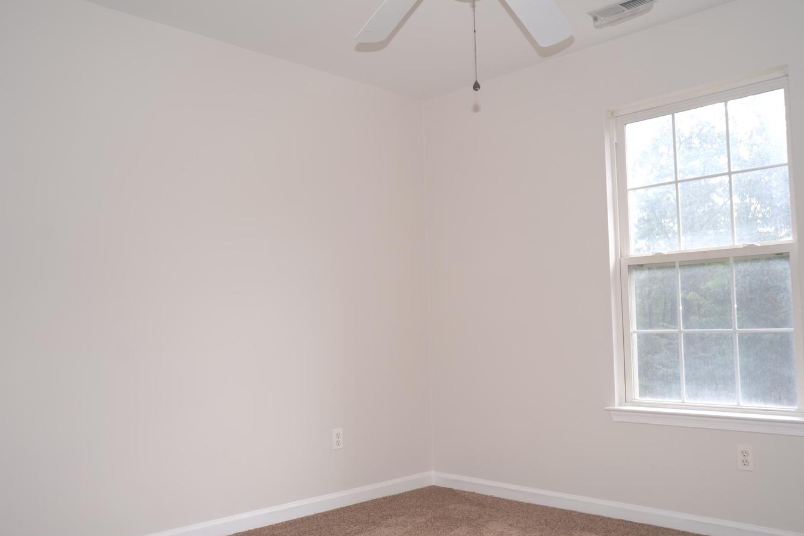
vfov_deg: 42.3
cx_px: 404
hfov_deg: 60.3
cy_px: 282
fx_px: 692
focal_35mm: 31
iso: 200
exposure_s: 1/160
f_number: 4
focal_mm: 29
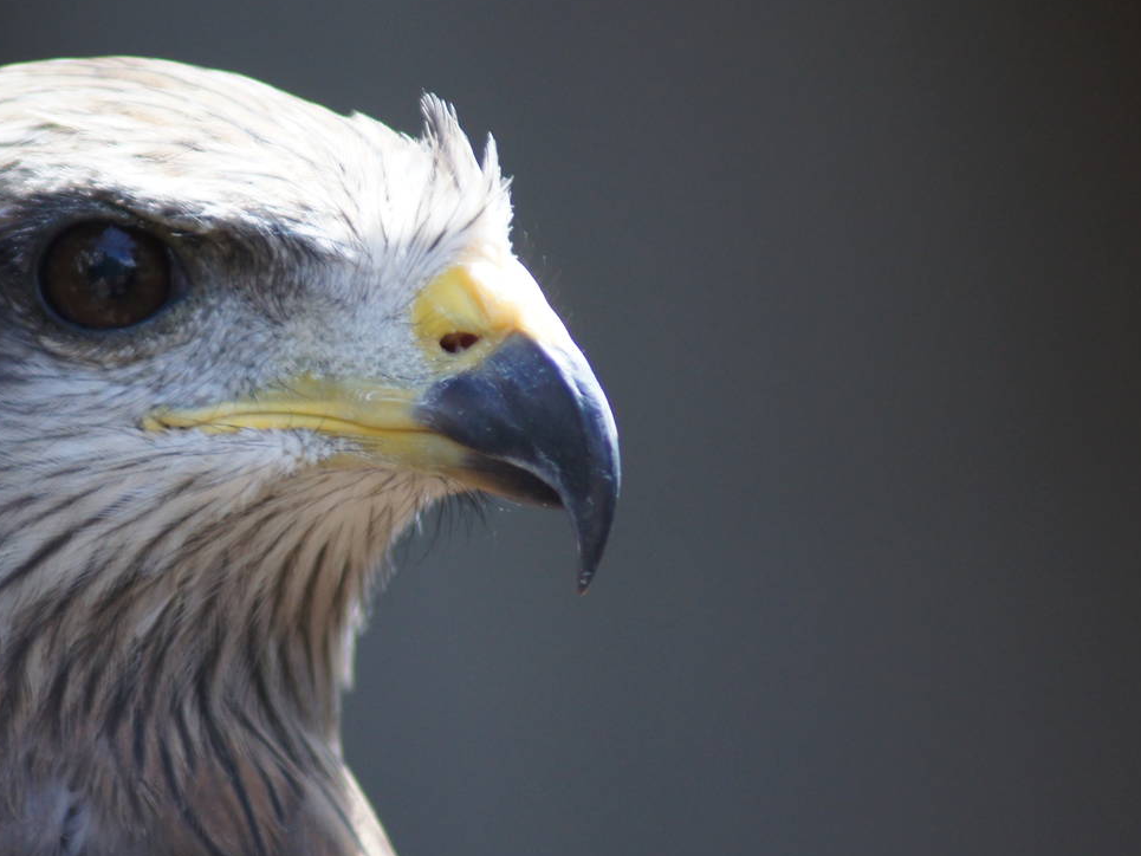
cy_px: 404
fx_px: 23636
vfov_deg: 2.1
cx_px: 325
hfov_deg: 2.8
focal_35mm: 717
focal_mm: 300
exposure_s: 1/200
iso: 400
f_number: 5.6
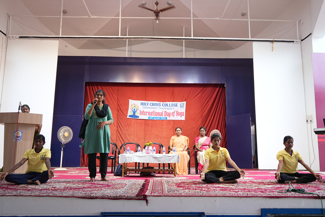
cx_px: 162
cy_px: 108
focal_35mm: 30
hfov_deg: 61.9
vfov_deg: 43.6
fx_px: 271
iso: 800
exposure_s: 1/125
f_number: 4.5
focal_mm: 30
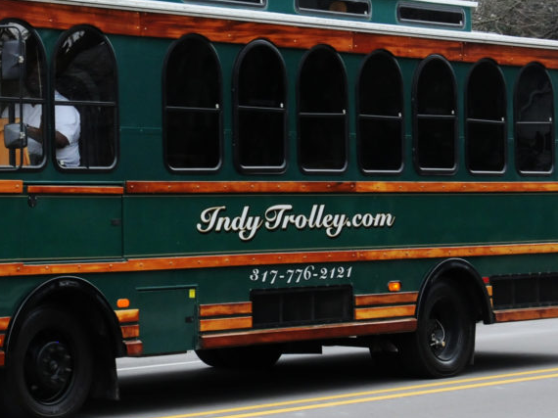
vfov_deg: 11.2
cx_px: 51
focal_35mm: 132
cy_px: 168
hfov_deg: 14.8
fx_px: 2127
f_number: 6.3
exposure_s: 1/640
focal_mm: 34
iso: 800
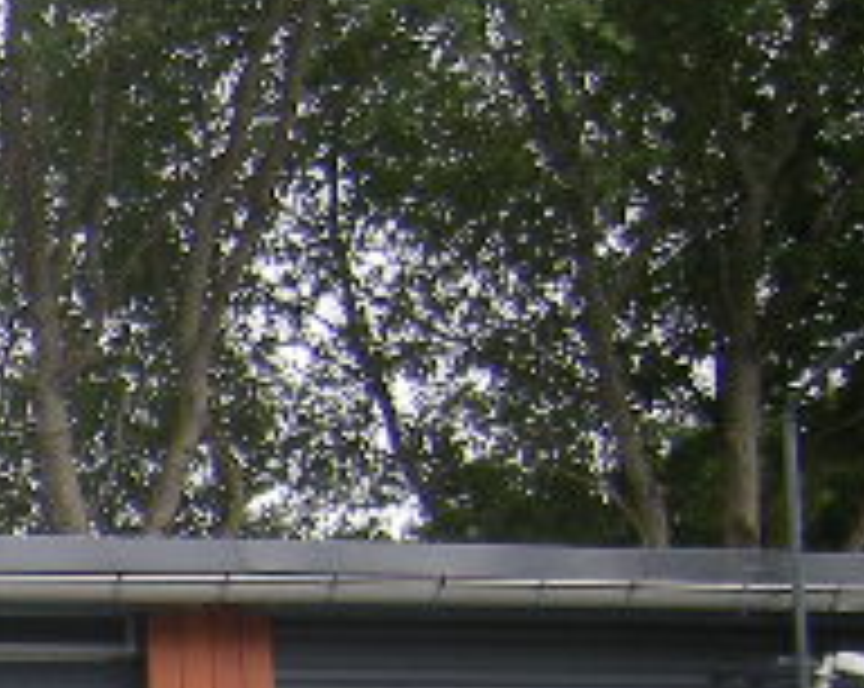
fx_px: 3728
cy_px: 1407
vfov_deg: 9.8
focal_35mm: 146
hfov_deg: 10.8
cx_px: -1346
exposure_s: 1/104
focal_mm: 4.7
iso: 64
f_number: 2.8
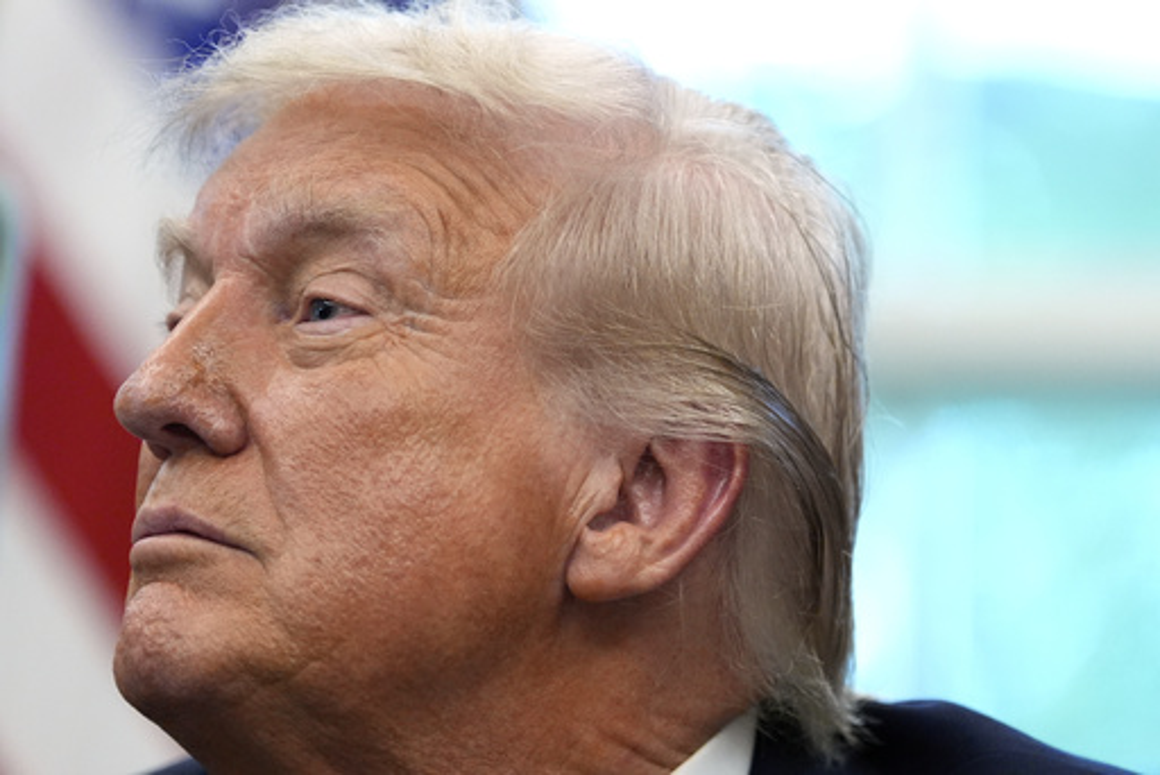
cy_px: 388
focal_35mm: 300
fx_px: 9672
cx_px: 580
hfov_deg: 6.9
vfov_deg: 4.6
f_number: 2.8
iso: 3200
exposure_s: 1/200
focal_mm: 200
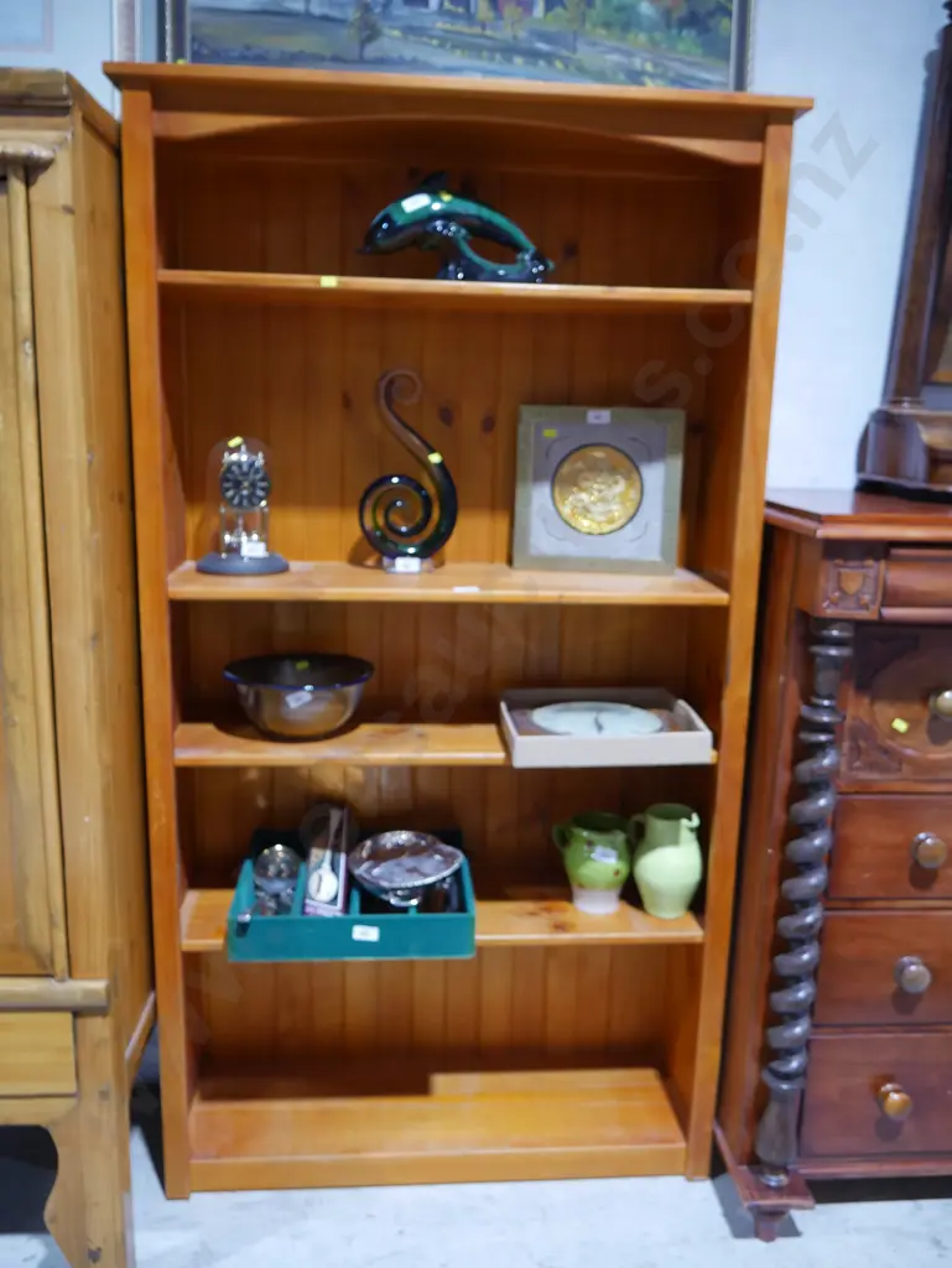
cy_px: 634
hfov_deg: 49.8
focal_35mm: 28
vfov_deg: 63.4
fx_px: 1026
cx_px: 476
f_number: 3.5
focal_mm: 14
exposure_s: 1/60
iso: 640
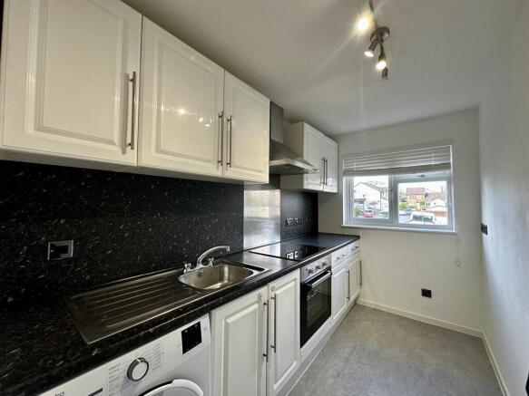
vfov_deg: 85.7
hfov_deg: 102.1
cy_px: 198
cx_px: 264
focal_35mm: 14
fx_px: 214
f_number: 2.2
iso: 100
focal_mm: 2.22
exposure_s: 1/100
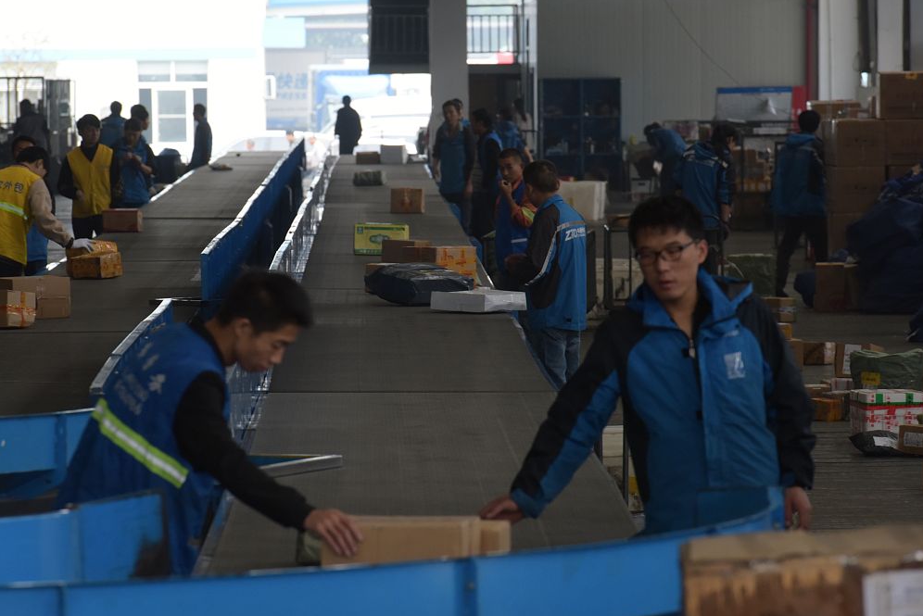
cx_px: 422
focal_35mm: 241
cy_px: 308
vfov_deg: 5.7
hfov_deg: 8.5
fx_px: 6181
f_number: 8
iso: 1600
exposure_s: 1/100
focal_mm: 200
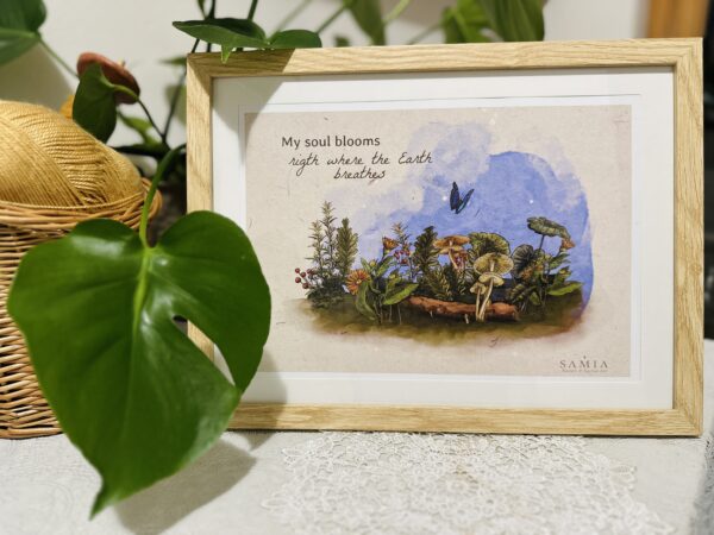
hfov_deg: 71.6
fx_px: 495
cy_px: 268
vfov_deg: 56.8
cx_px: 357
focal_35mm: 24
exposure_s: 1/50
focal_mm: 6.86
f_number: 1.78
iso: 250
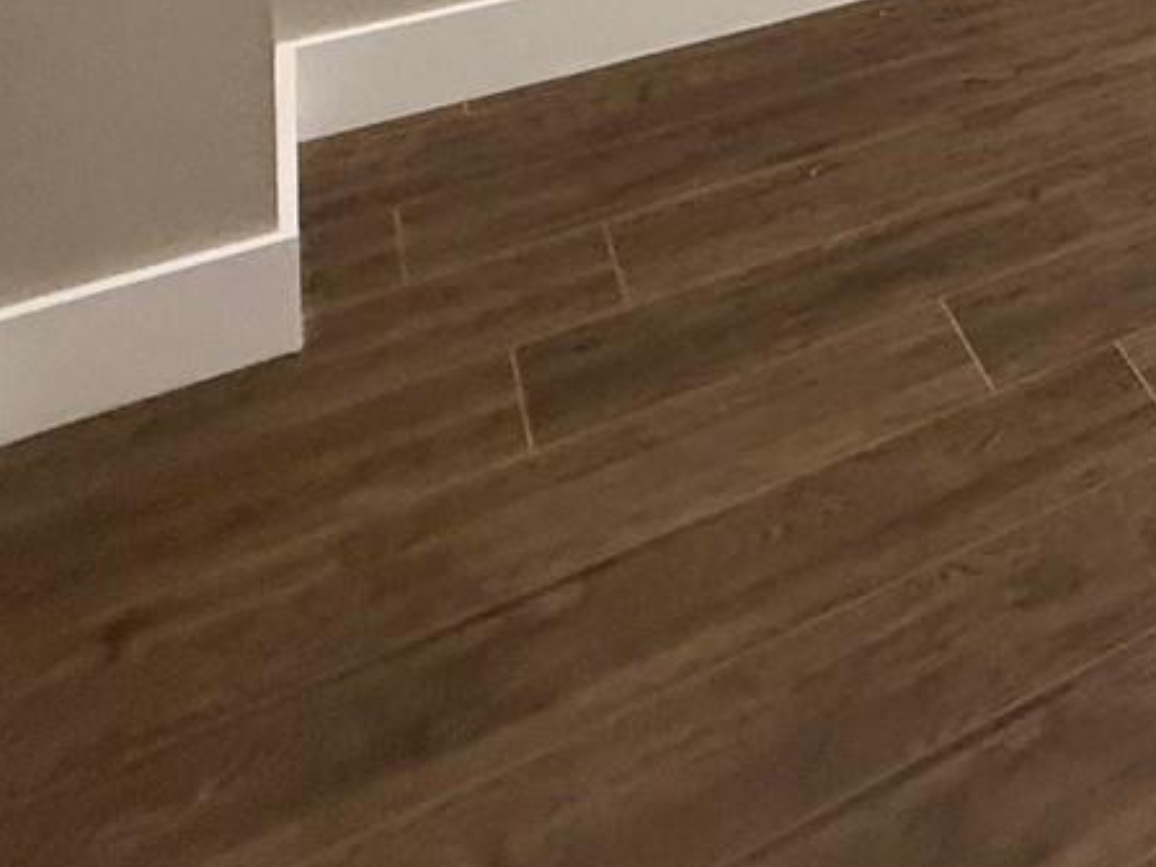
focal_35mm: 50
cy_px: -663
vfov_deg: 20.8
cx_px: 1664
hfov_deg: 28.0
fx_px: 1670
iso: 250
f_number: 2.2
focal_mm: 2.22
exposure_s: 1/60
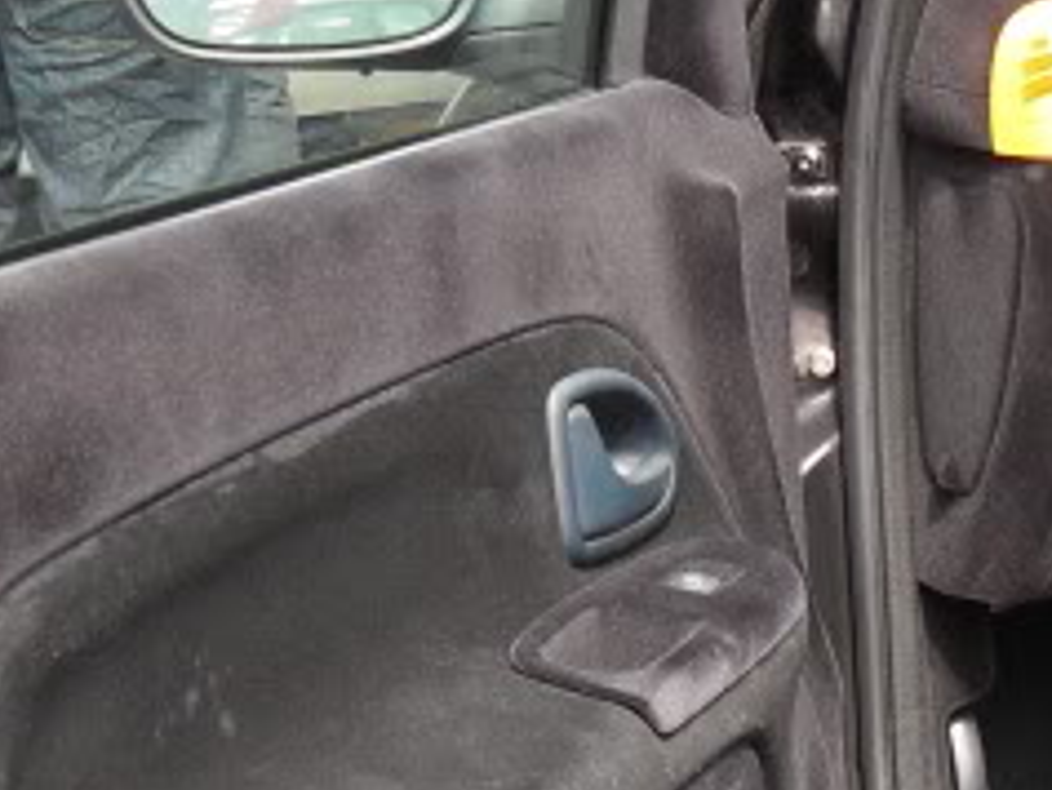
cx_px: 1274
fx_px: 3588
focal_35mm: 118
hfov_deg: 16.0
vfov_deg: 12.6
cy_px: 399
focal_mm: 6.2
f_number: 2.8
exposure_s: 1/125
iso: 100
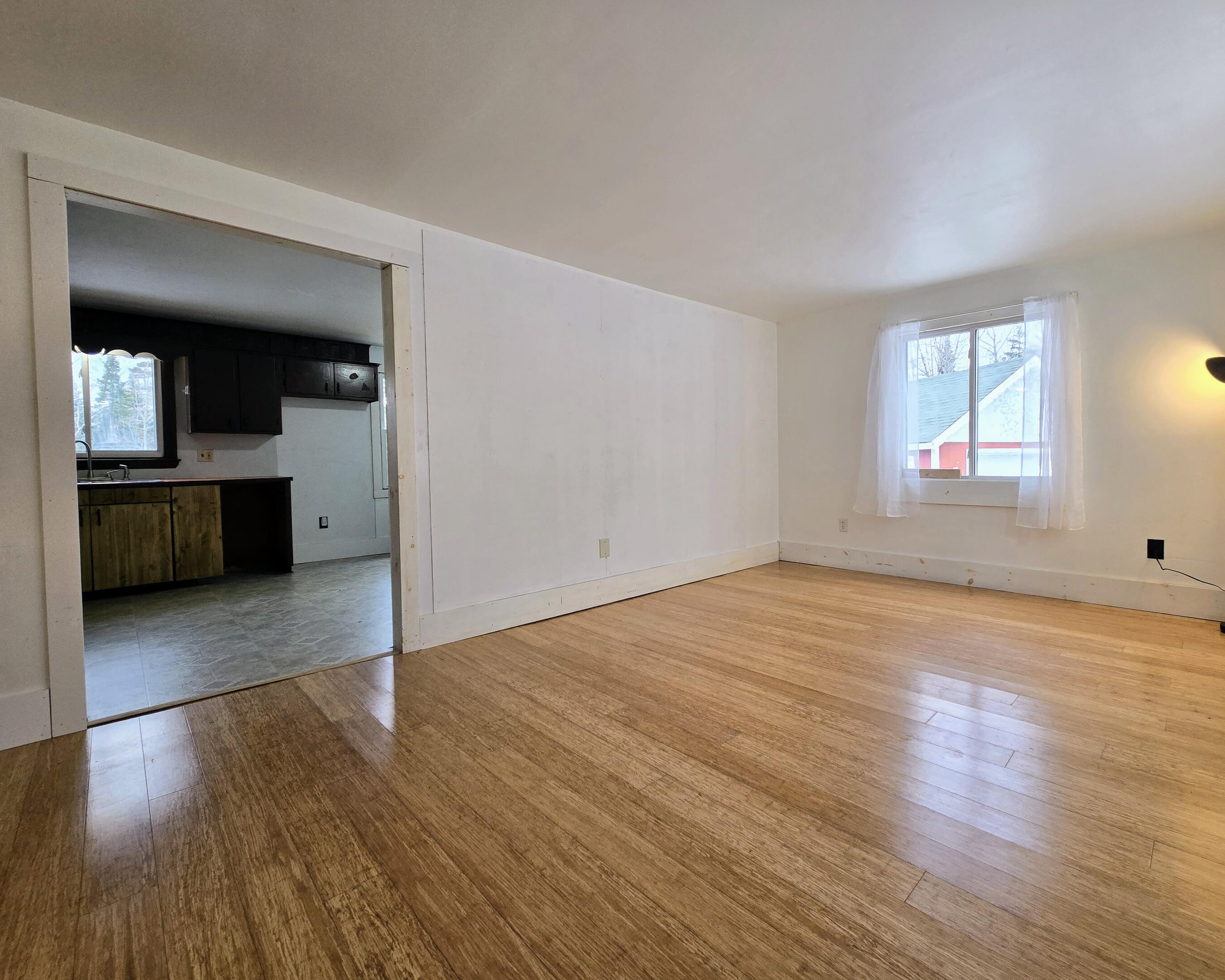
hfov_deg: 100.4
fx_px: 508
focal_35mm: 14
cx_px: 670
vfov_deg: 88.0
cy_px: 477
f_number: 2.2
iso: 64
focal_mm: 2.2
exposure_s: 1/120
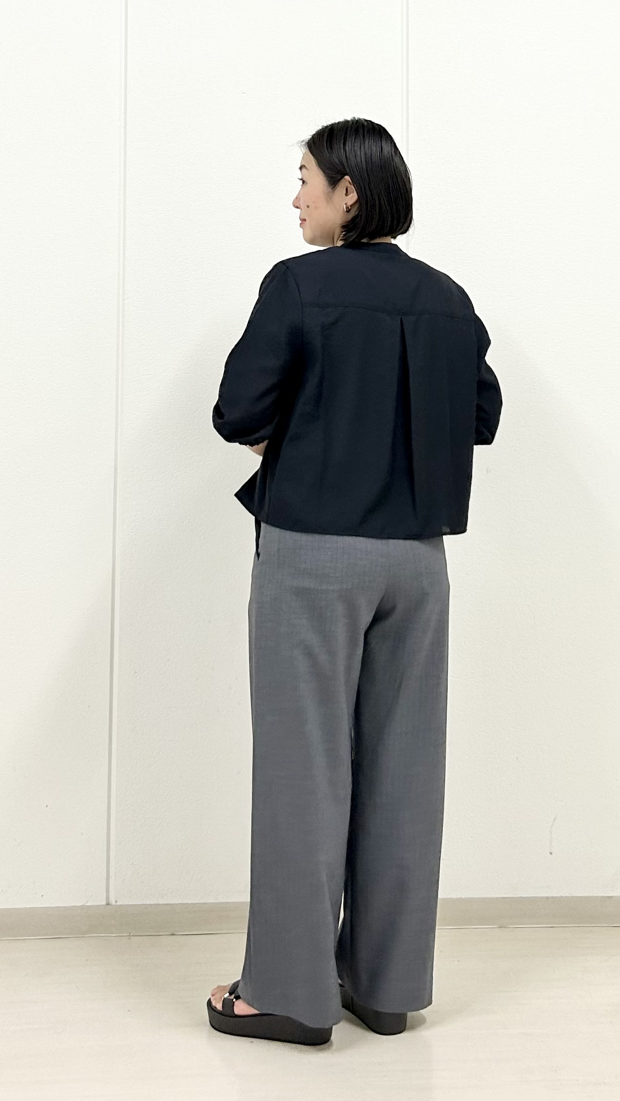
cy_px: 538
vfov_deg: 66.1
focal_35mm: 29
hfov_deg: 40.2
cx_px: 335
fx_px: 848
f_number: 1.5
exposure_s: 1/60
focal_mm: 5.7
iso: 80
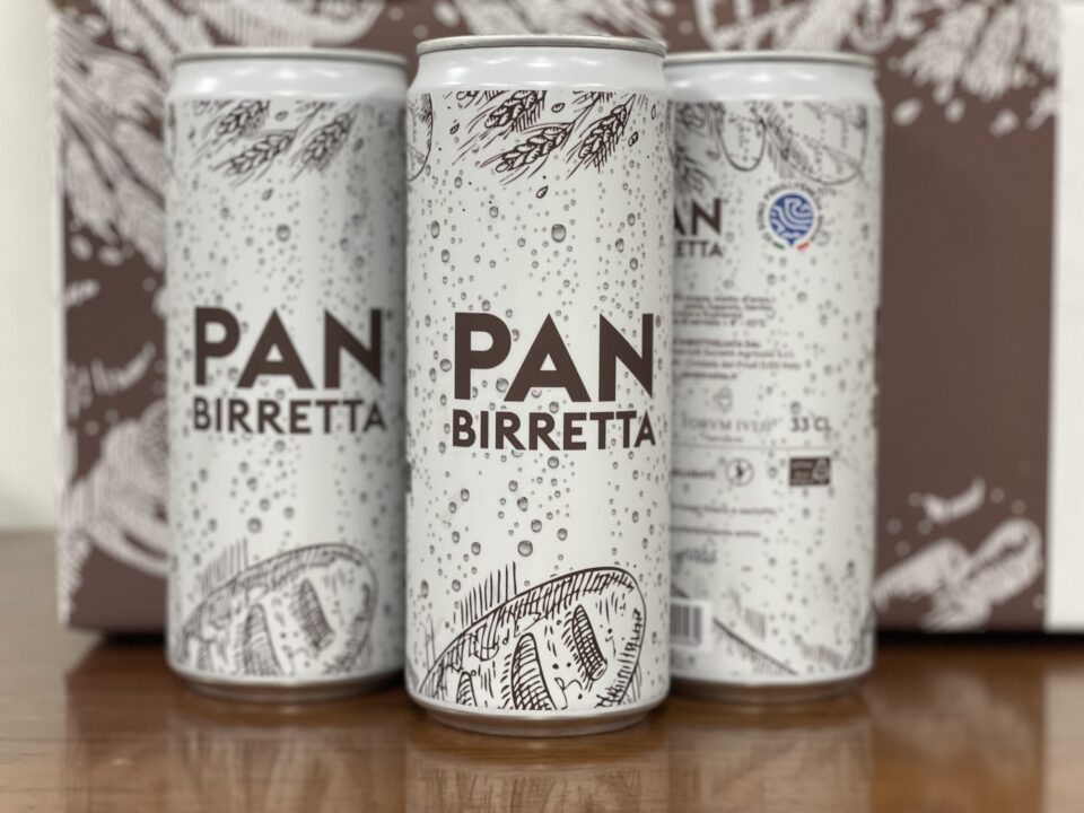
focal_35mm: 64
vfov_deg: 22.9
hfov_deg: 30.3
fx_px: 2004
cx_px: 542
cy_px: 406
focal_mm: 7.5
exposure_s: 1/100
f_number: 2.2
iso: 250
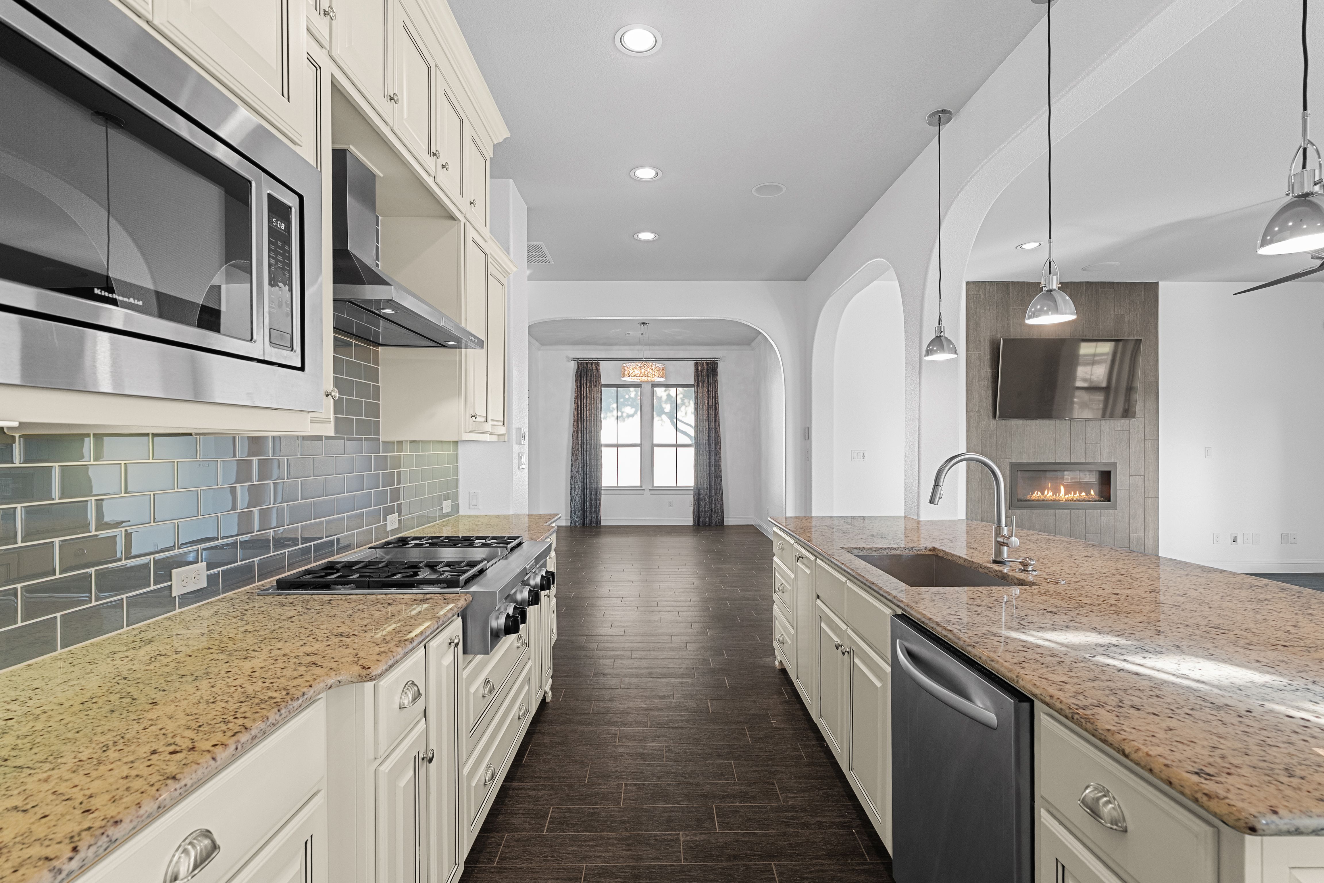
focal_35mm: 16
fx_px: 588
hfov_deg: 96.7
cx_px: 662
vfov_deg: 73.7
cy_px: 442
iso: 800
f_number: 8
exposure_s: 1/4
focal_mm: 16
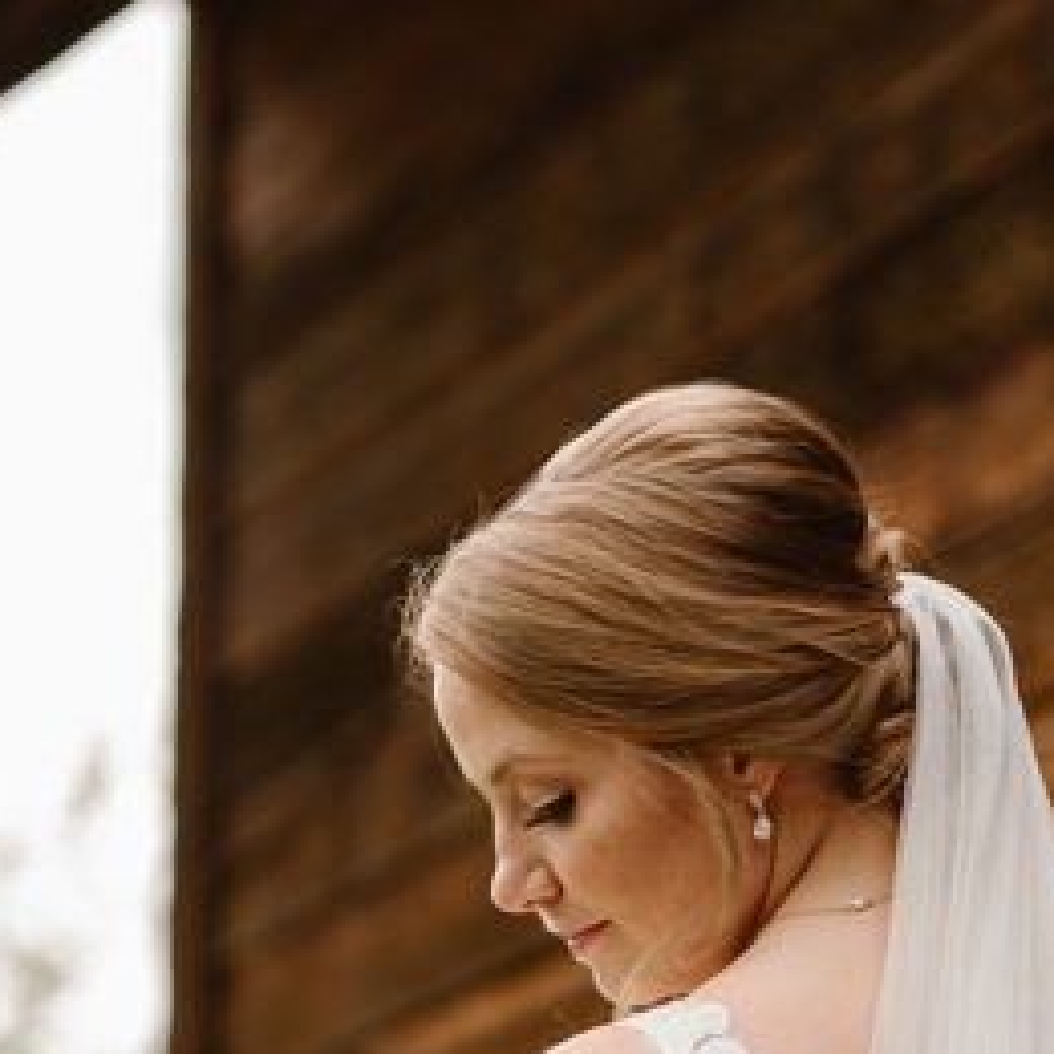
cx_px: 843
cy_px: 1358
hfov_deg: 6.1
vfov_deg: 6.1
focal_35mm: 285
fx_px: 9818
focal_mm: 85
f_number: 2
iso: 100
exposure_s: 1/320
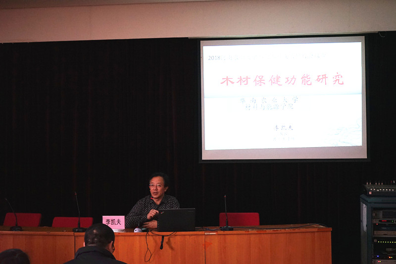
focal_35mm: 55
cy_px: 132
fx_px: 605
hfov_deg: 36.3
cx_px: 198
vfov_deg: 24.6
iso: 3200
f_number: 5
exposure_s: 1/160
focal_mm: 55
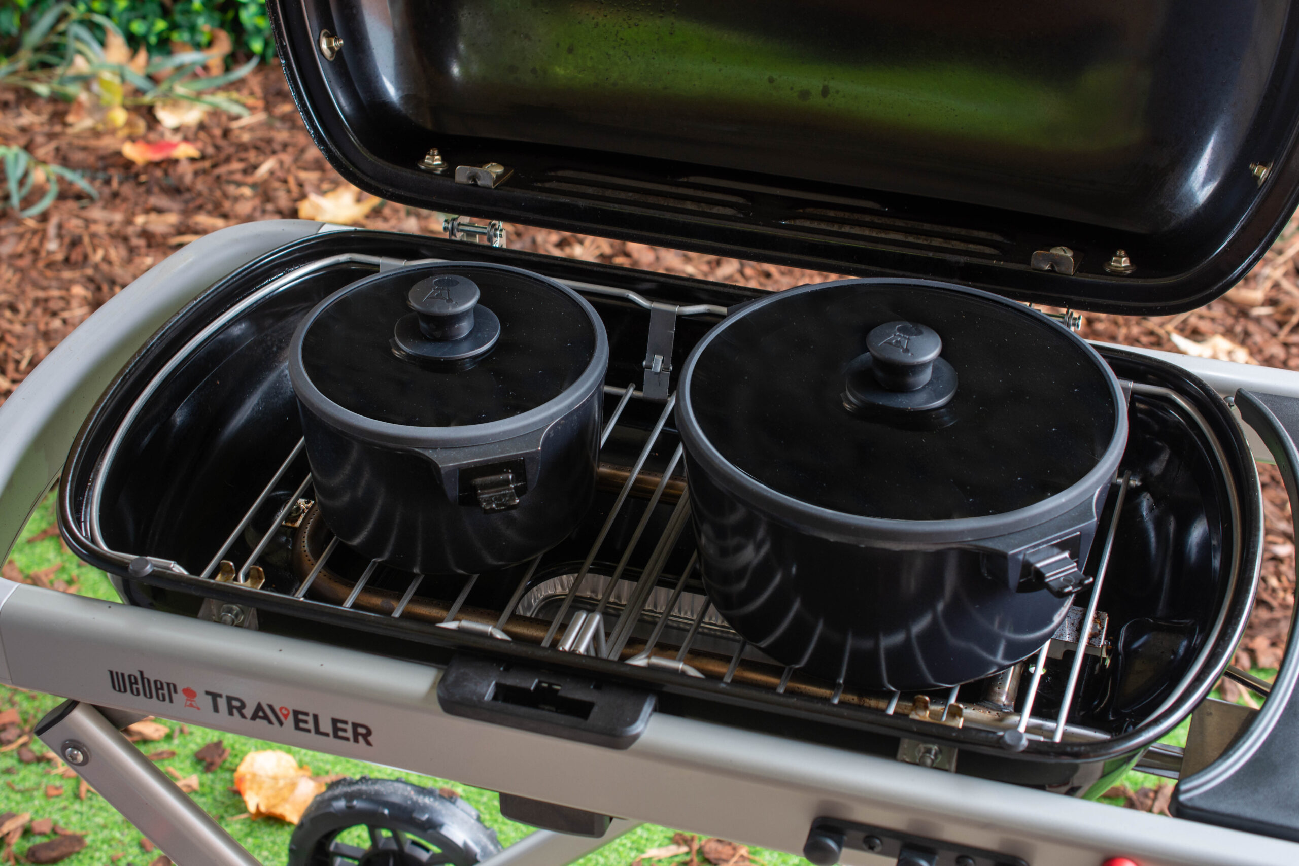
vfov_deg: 22.6
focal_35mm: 60
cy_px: 433
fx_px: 2165
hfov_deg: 33.4
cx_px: 650
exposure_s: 1/10
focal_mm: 40
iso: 125
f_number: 6.3
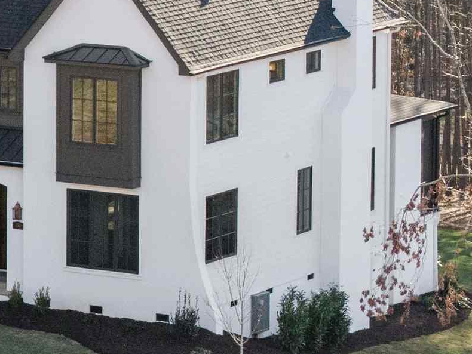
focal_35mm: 272
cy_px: -238
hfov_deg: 7.2
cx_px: -235
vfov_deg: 5.4
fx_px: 3710
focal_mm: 19.35
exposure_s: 1/1600
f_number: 2.8
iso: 200
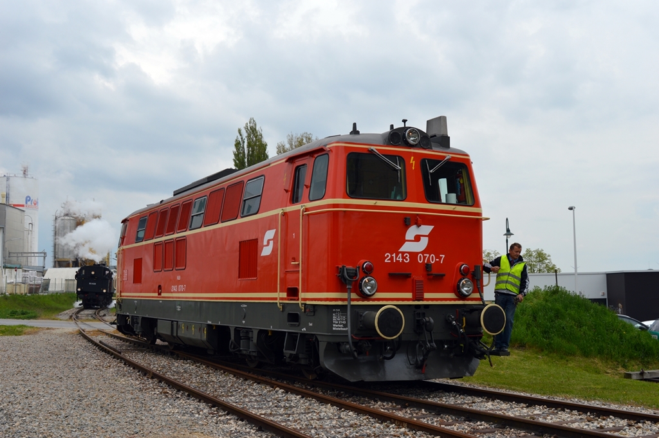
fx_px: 768
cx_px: 330
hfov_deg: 46.4
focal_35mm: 42
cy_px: 219
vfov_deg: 31.8
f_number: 7.1
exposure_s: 1/200
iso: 100
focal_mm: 28
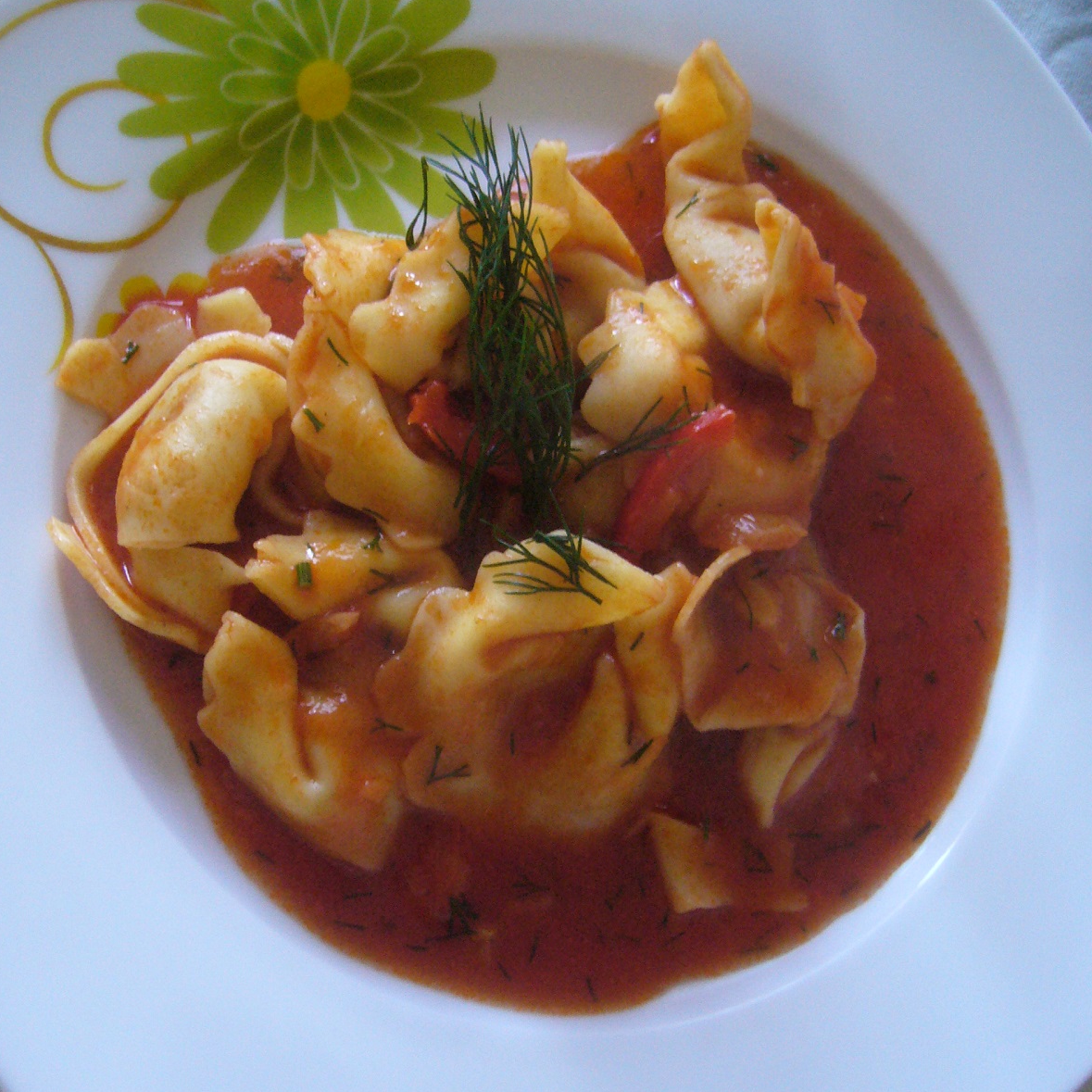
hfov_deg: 40.0
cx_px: 543
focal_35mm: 42
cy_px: 583
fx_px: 1499
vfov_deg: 40.0
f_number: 2.8
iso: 200
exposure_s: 1/8
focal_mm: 5.8
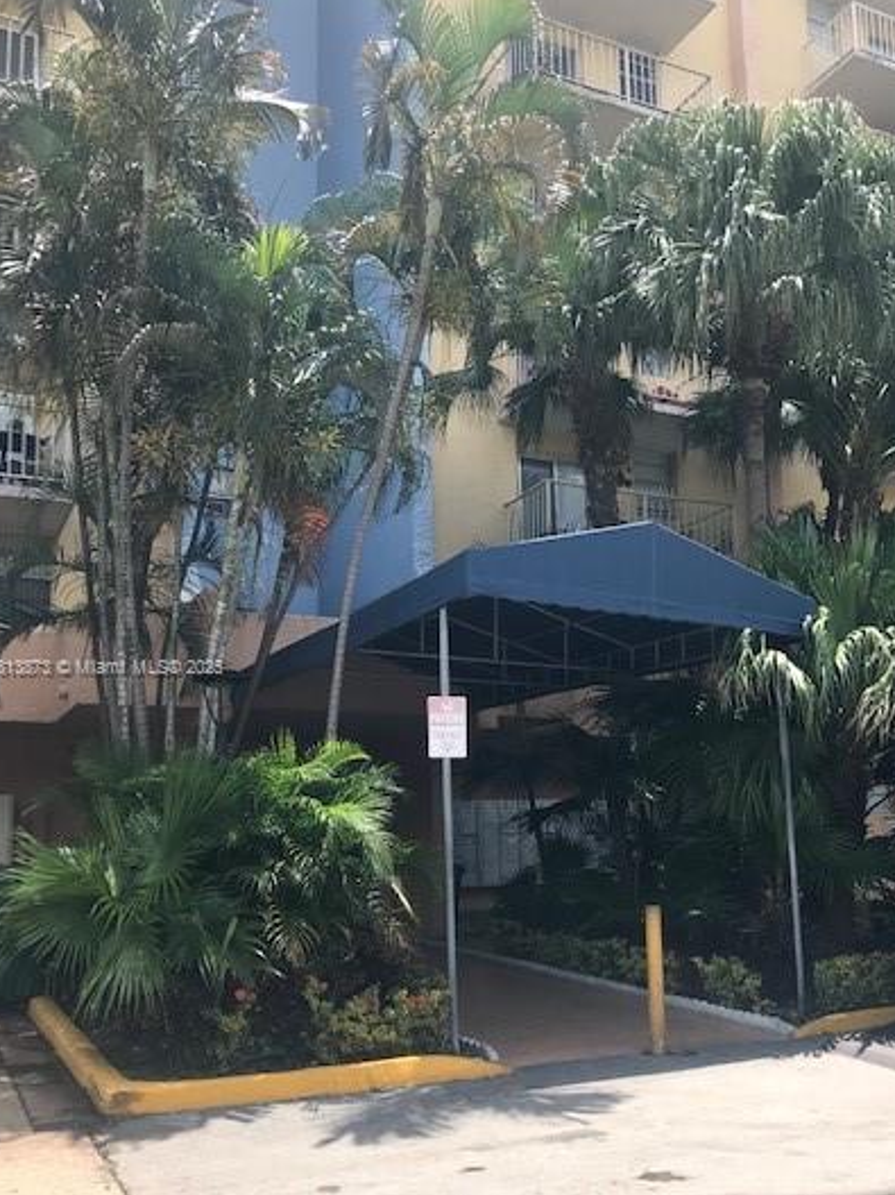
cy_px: 669
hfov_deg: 41.7
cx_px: 508
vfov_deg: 53.8
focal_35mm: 34
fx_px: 1173
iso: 20
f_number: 1.8
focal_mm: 3.99
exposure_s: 1/997
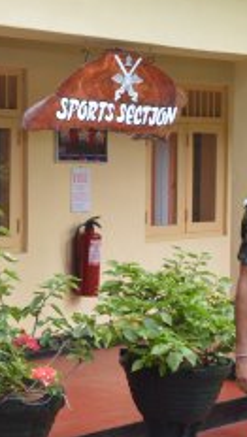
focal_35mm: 73
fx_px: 848
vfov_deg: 28.9
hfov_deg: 13.5
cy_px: 211
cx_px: -285
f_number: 5.6
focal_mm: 18
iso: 320
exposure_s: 1/125
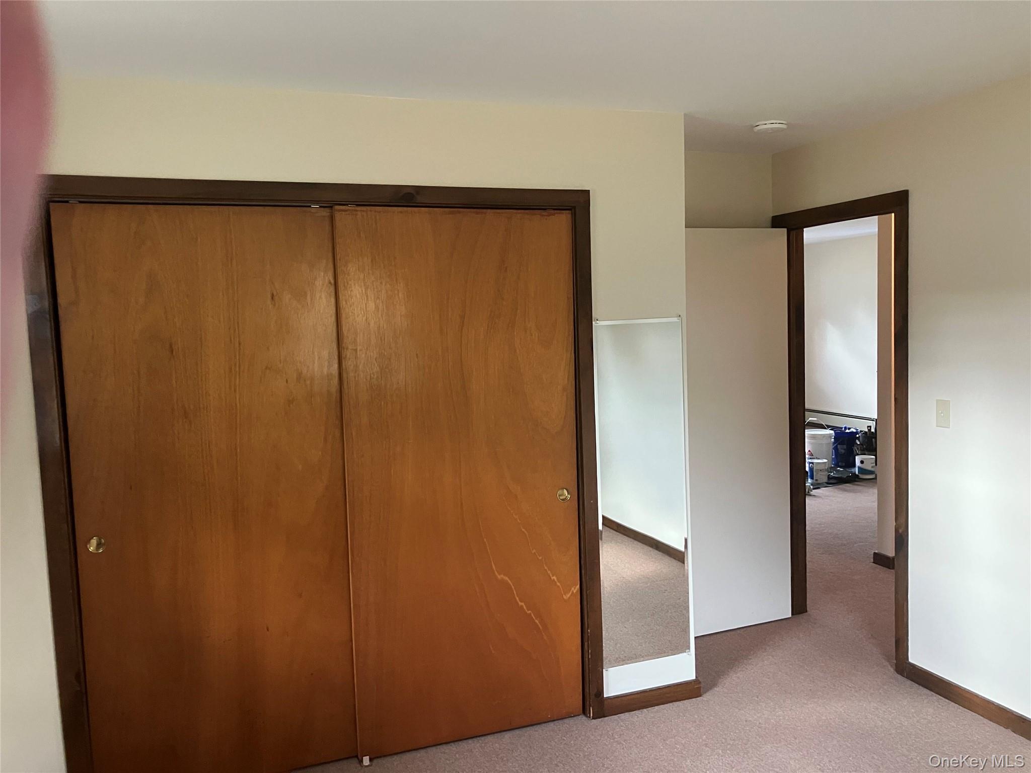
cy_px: 386
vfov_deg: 49.7
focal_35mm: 28
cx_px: 516
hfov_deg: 63.4
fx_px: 834
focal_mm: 3.99
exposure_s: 1/60
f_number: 1.8
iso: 250
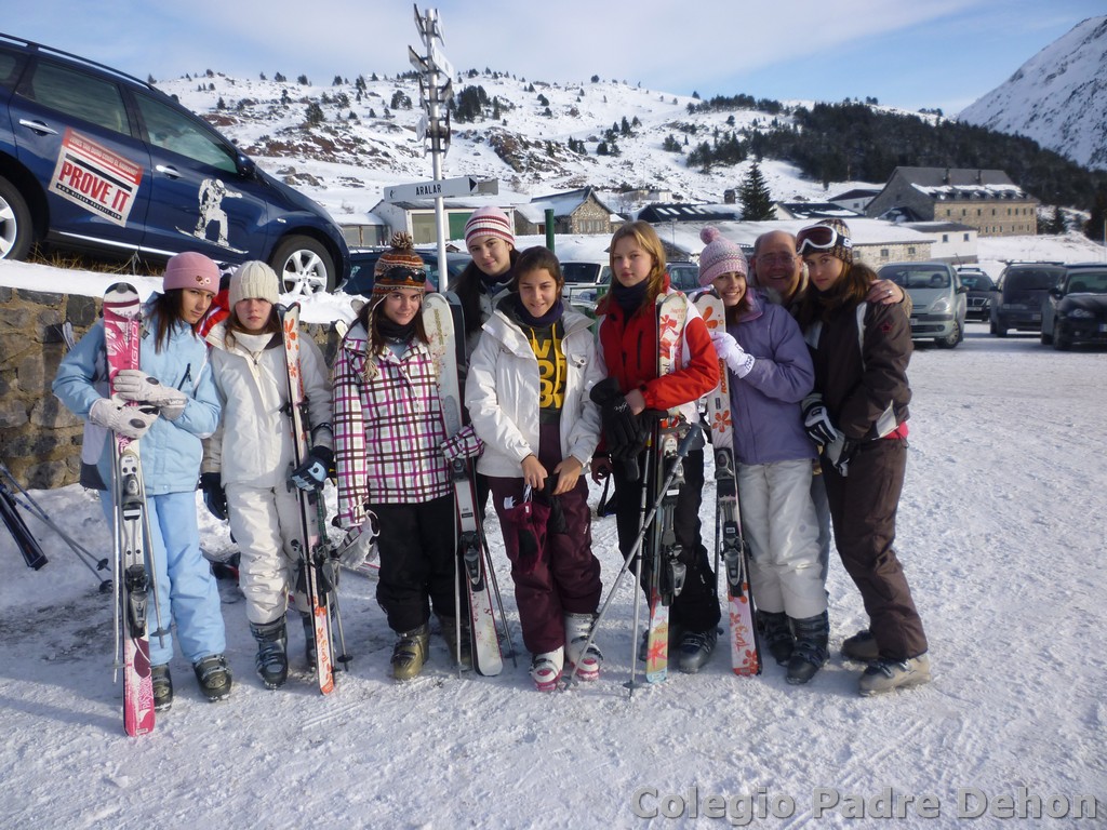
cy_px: 415
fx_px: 927
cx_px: 554
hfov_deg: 61.7
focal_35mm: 29
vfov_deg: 48.2
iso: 80
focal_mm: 5.2
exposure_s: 1/500
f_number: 3.3
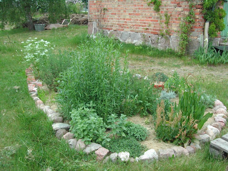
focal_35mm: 38
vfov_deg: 37.7
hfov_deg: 49.0
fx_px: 250
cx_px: 114
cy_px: 86
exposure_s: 1/31.3
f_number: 2.8
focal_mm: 8
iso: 100
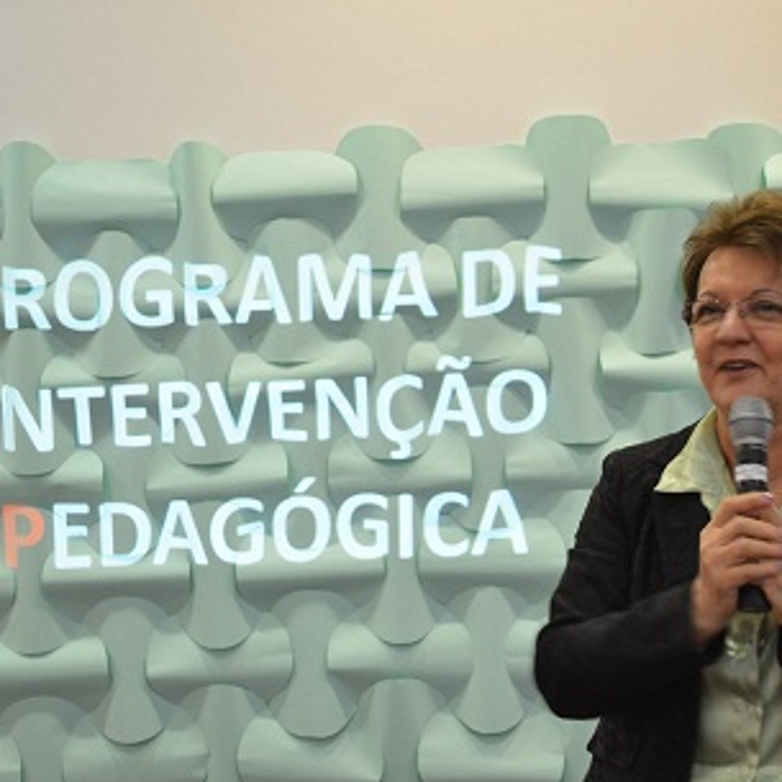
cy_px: 390
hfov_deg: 25.1
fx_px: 1755
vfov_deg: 25.1
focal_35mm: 69
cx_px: 483
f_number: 5
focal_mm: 35
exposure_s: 1/15
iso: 900
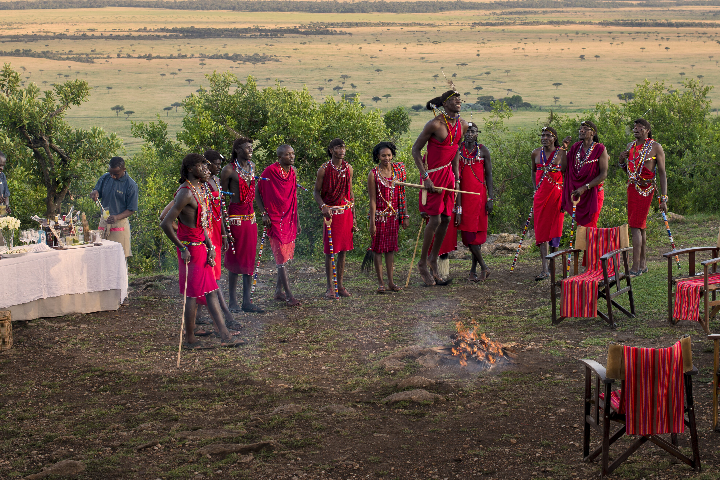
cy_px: 140
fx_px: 1580
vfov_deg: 17.2
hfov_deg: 25.7
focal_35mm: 79
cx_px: 371
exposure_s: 1/125
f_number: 6.7
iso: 200
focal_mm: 50
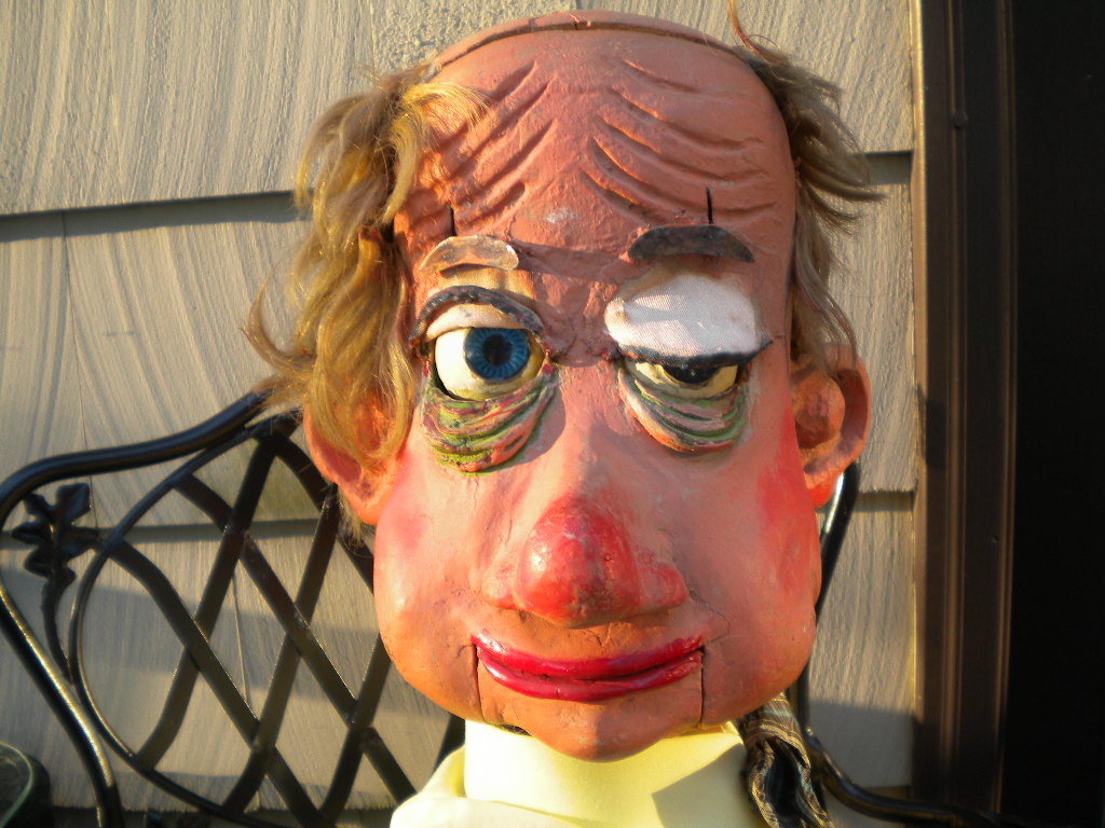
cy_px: 414
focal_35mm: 35
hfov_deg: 52.6
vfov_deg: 40.7
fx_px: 1117
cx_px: 552
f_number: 3.1
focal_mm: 6.3
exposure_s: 1/58.6
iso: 80
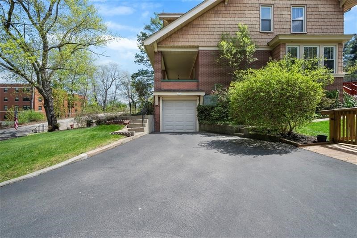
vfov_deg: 75.5
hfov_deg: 98.6
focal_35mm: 16
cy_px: 119
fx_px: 154
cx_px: 178
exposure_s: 1/20
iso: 400
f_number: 8
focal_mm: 15.5
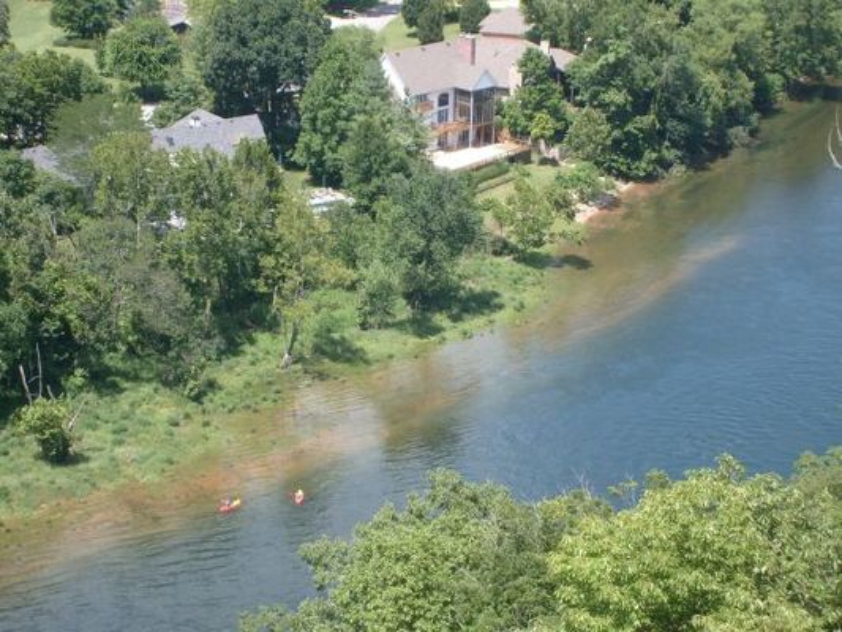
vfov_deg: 14.0
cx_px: 421
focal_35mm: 106
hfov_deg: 18.5
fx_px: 2579
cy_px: 316
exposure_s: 1/250
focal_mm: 17.4
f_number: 4.9
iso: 80
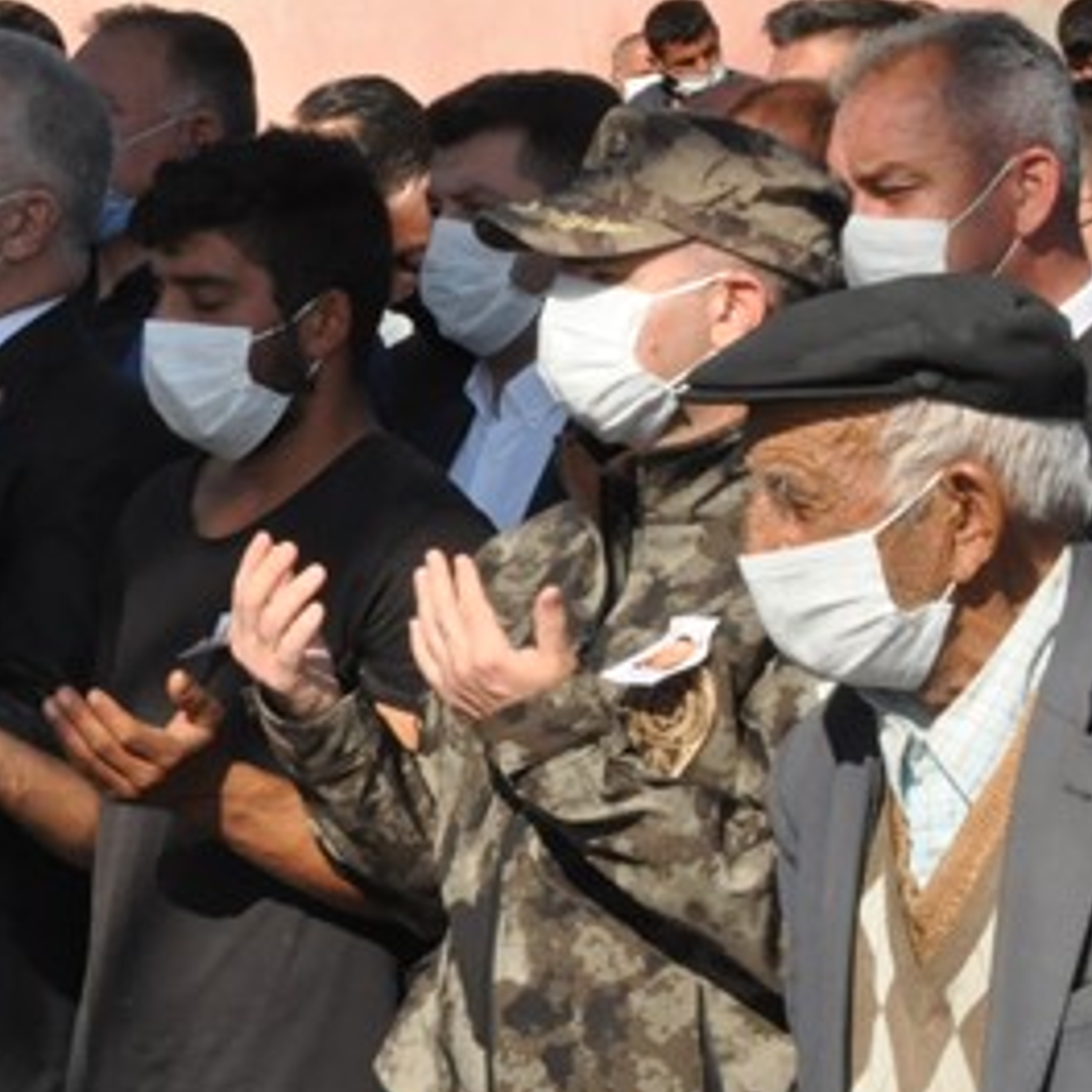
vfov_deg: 10.7
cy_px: 525
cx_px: -145
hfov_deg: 10.6
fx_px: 5818
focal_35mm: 163
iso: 1600
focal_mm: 52
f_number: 29
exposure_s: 1/200
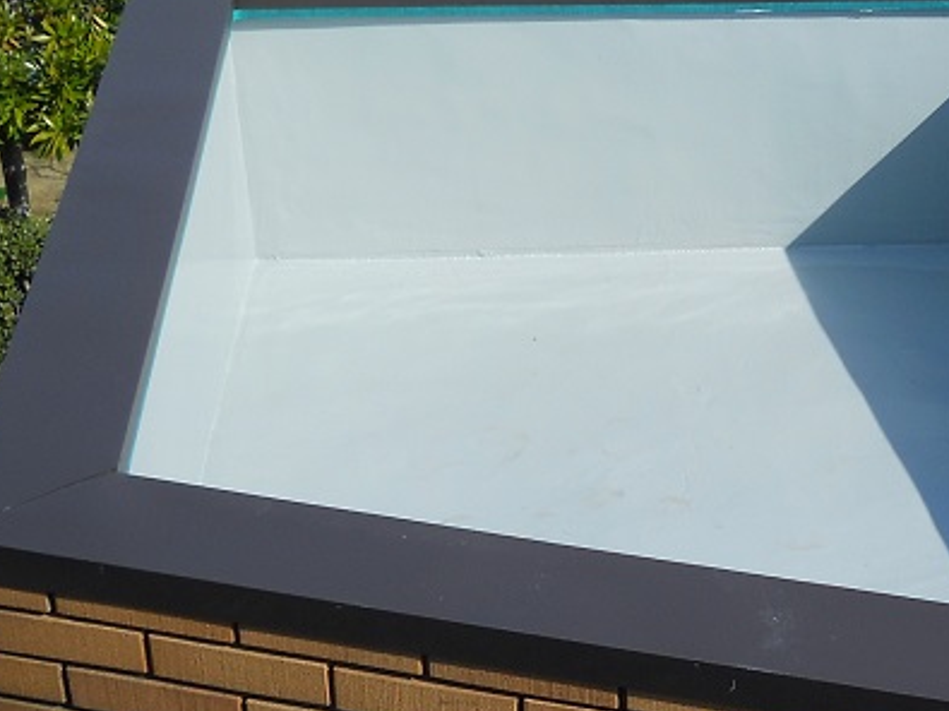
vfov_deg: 17.7
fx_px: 2275
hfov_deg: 23.1
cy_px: 459
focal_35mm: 83
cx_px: 810
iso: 80
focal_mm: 6.72
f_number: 5.5
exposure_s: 1/400
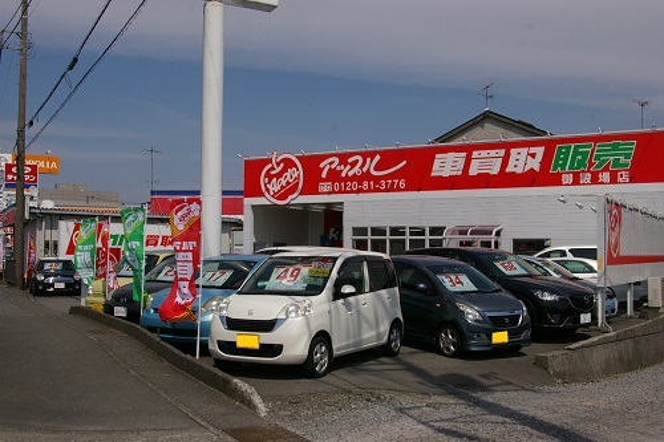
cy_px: 221
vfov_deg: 34.2
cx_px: 332
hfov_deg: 49.6
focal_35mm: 39
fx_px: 719
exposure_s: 1/750
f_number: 9.5
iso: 200
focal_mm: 26
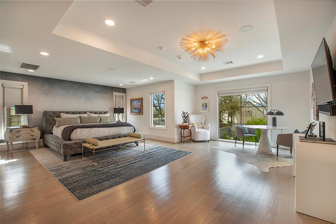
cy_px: 112
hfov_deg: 100.4
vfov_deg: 77.3
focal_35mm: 15
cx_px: 168
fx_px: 140
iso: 100
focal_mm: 10
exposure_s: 1/50
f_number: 5.6
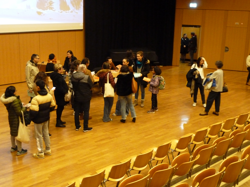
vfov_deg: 32.9
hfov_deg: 42.9
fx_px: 318
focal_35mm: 44
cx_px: 125
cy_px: 94
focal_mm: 7.3
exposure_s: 1/10
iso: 800
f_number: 3.7
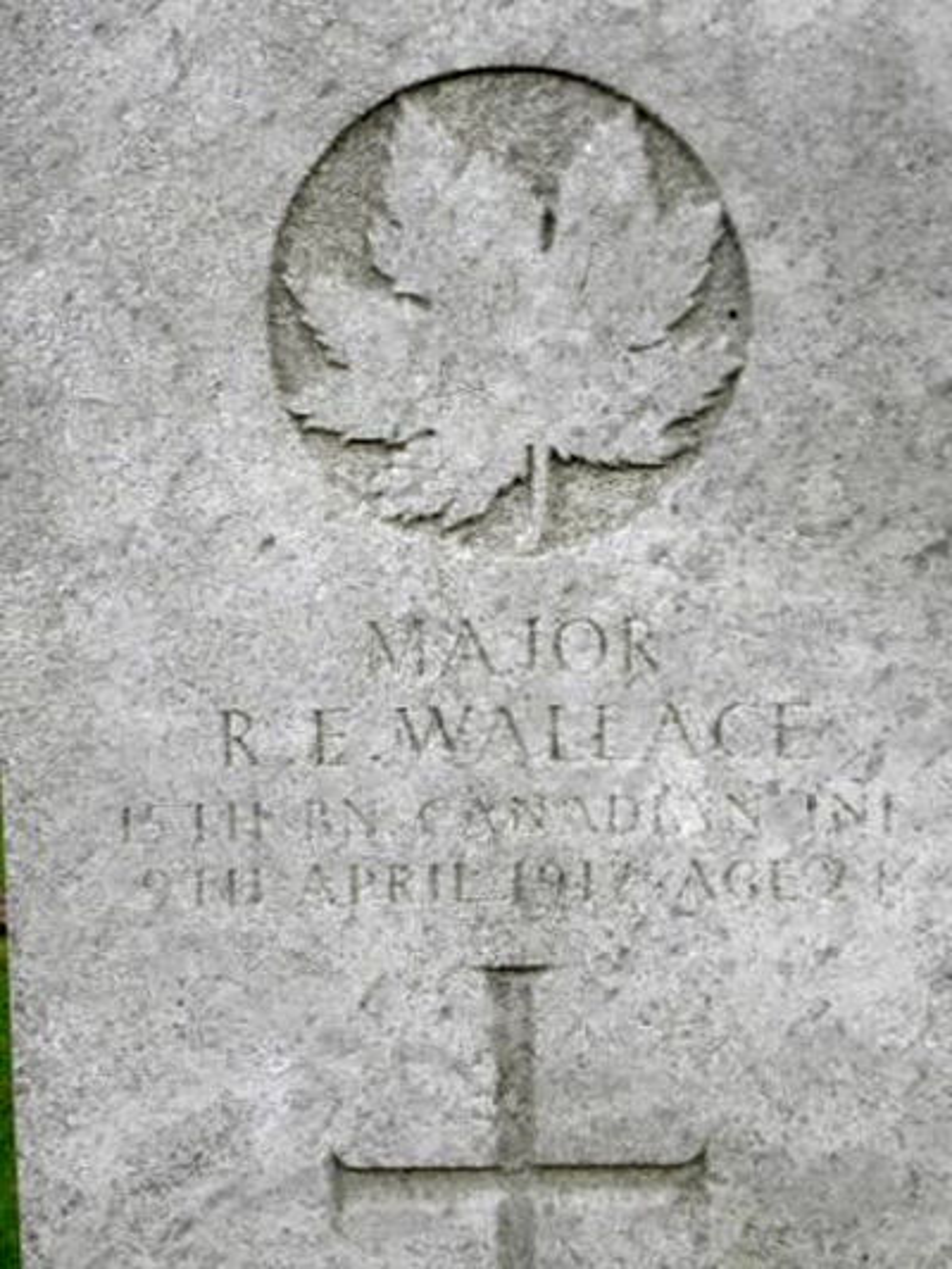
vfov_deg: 26.0
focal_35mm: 75
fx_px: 2749
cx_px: 476
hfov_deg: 19.6
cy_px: 634
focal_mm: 13.4
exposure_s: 1/67.8
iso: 105
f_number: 4
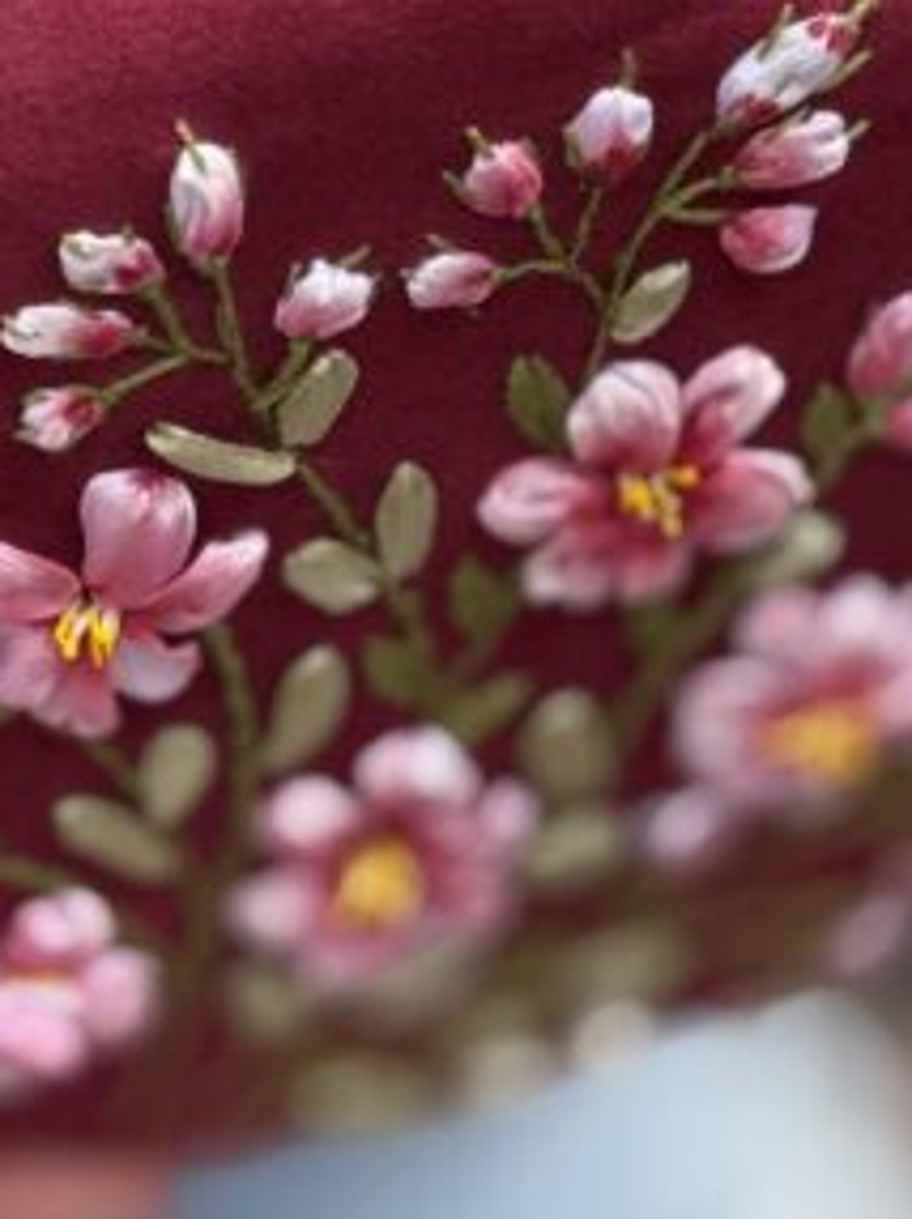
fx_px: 11821
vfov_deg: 5.9
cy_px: 473
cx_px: 85
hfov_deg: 4.4
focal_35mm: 336
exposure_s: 1/270
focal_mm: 15.66
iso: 50
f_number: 2.8
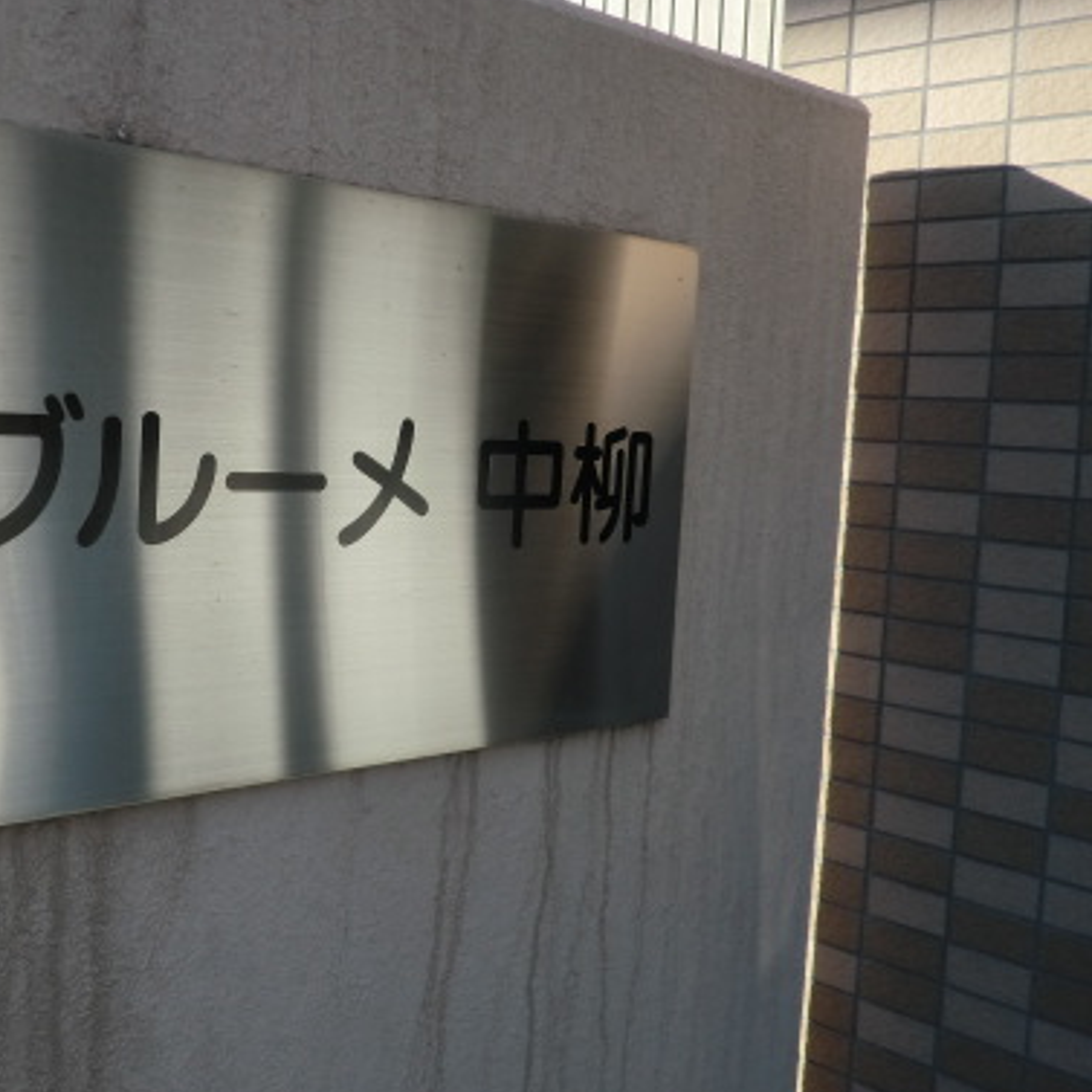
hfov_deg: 42.5
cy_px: 487
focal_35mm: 39
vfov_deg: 42.8
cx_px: 400
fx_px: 1392
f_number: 2.8
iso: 50
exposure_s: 1/400
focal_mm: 4.7
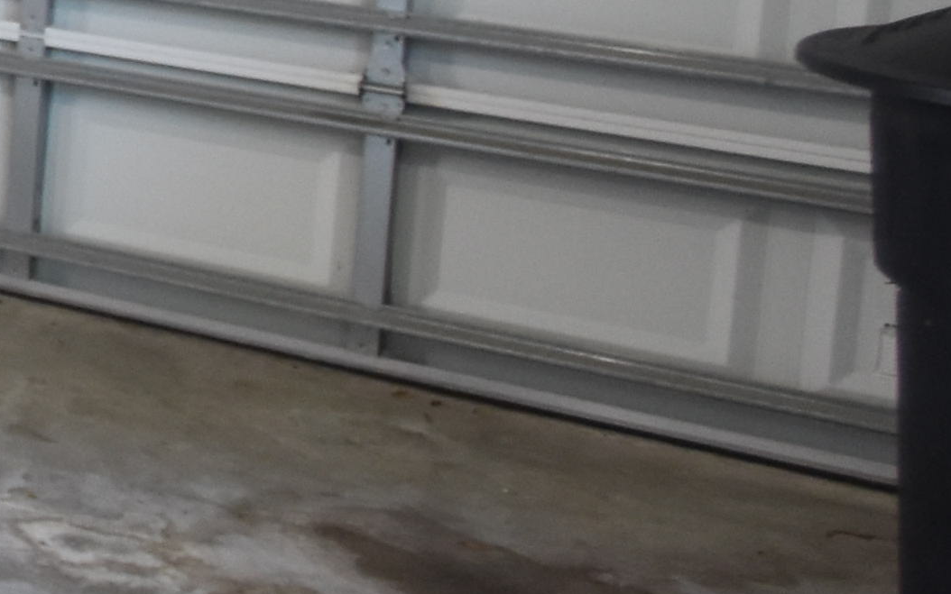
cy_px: -332
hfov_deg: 14.9
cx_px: -1313
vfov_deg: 14.0
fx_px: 2255
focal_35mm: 87
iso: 800
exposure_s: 1/30
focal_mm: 10
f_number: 3.5
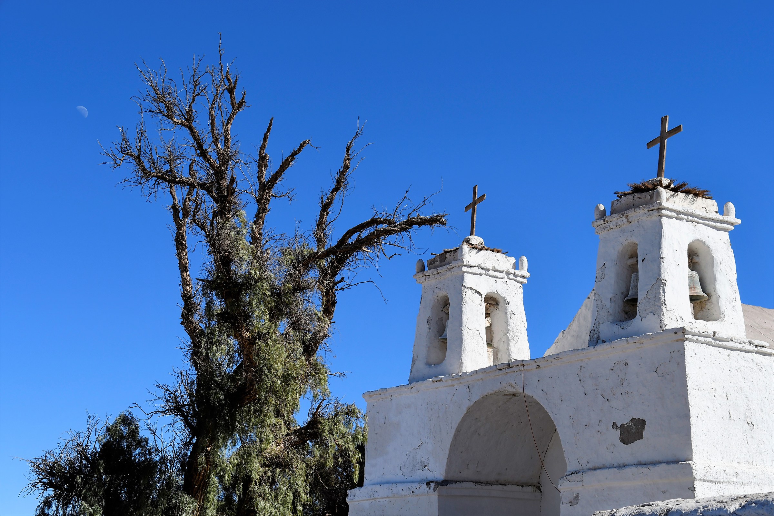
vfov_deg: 22.6
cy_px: 258
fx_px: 1290
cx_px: 387
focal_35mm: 60
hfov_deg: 33.4
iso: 100
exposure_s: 1/500
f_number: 11
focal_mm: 40
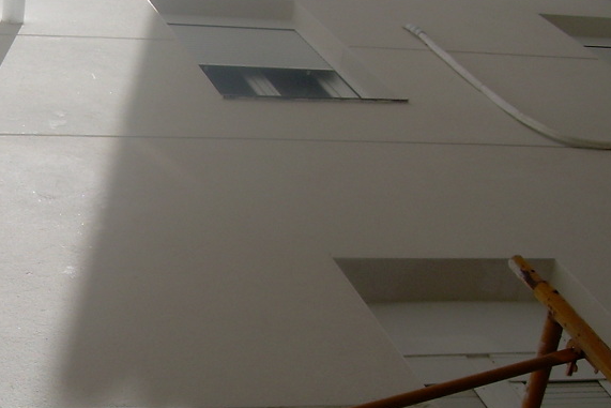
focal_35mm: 83
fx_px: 1409
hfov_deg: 23.3
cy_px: 166
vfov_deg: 16.5
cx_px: -27
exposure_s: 1/500
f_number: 4.6
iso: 50
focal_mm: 6.3
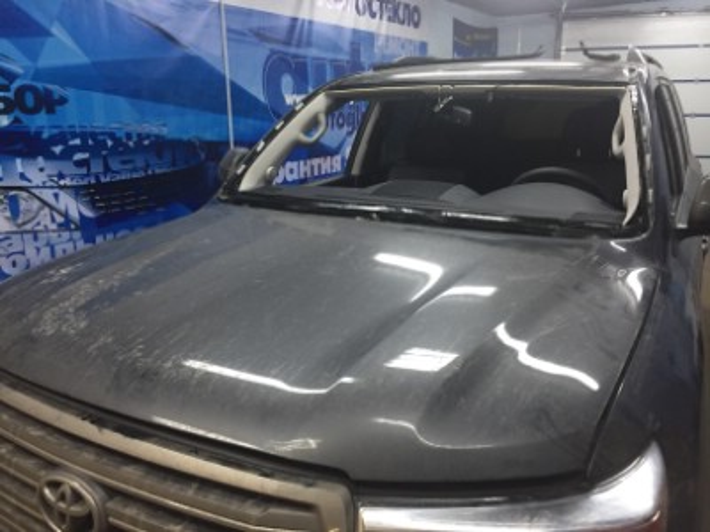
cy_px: 266
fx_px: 595
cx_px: 355
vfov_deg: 48.2
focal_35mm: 29
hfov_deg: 61.7
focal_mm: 4.15
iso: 160
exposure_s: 1/33
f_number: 2.2
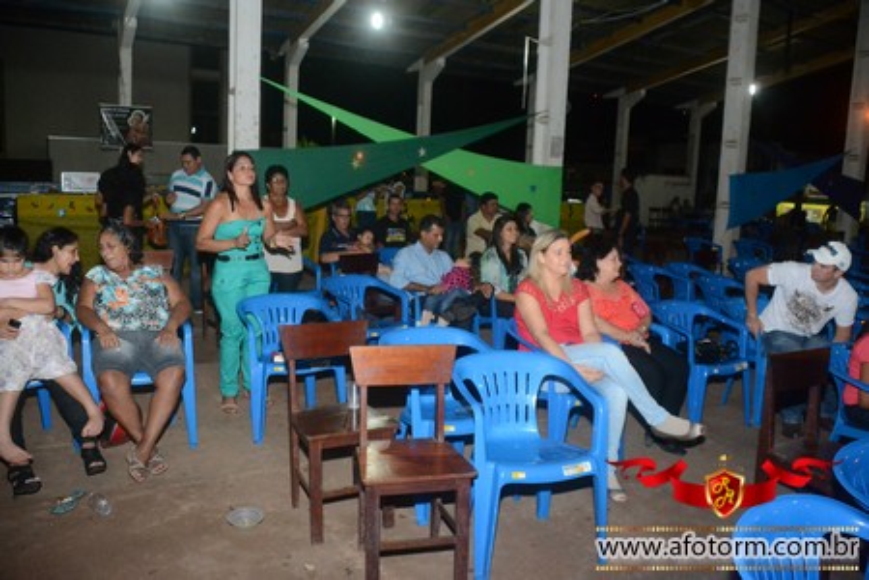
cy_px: 290
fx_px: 724
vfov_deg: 43.6
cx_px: 434
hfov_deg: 61.9
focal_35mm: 30
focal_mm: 20
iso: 3200
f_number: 3.5
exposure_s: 1/160
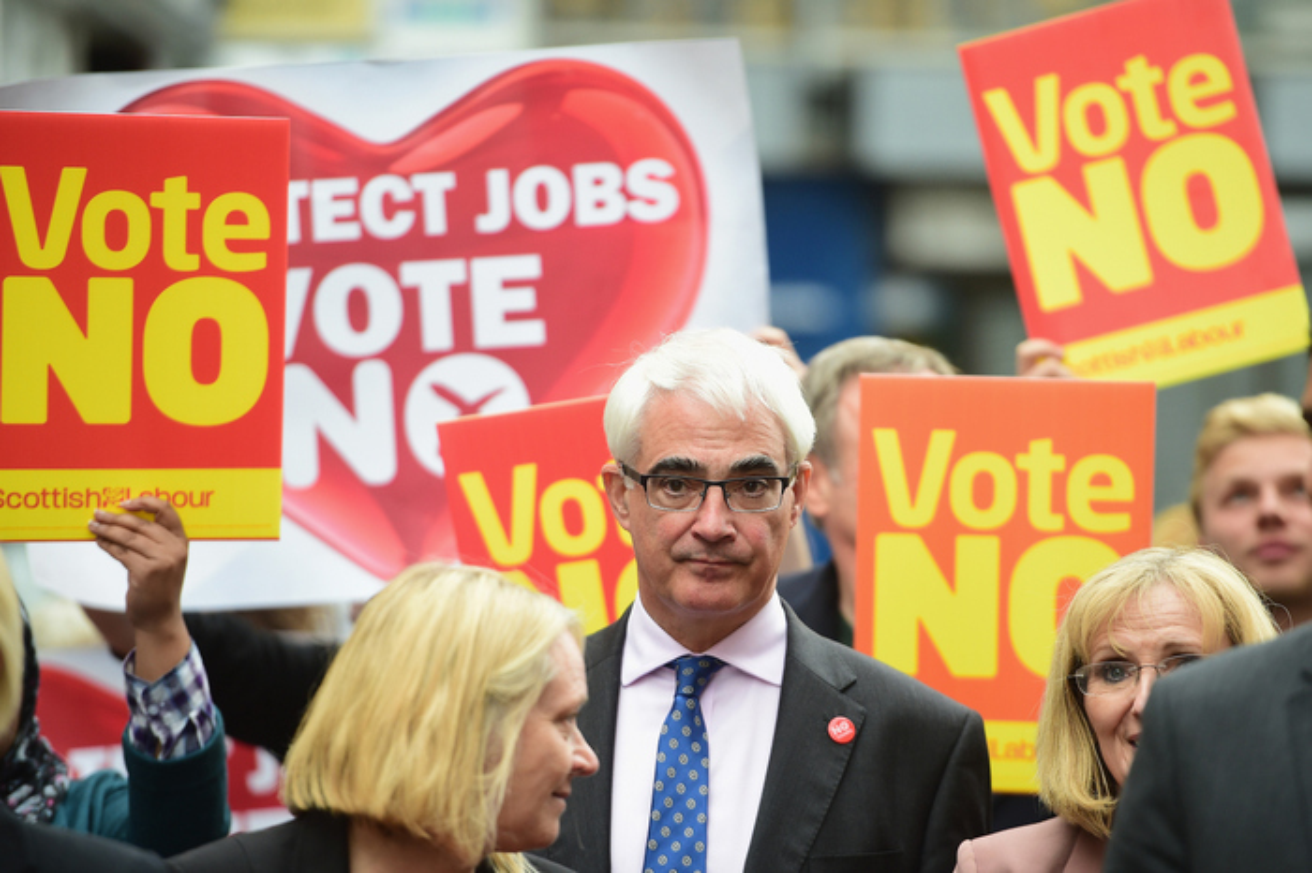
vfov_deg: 7.2
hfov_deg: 10.8
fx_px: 6921
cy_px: 436
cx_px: 656
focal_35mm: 190
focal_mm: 190
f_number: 3.2
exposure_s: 1/800
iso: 1250
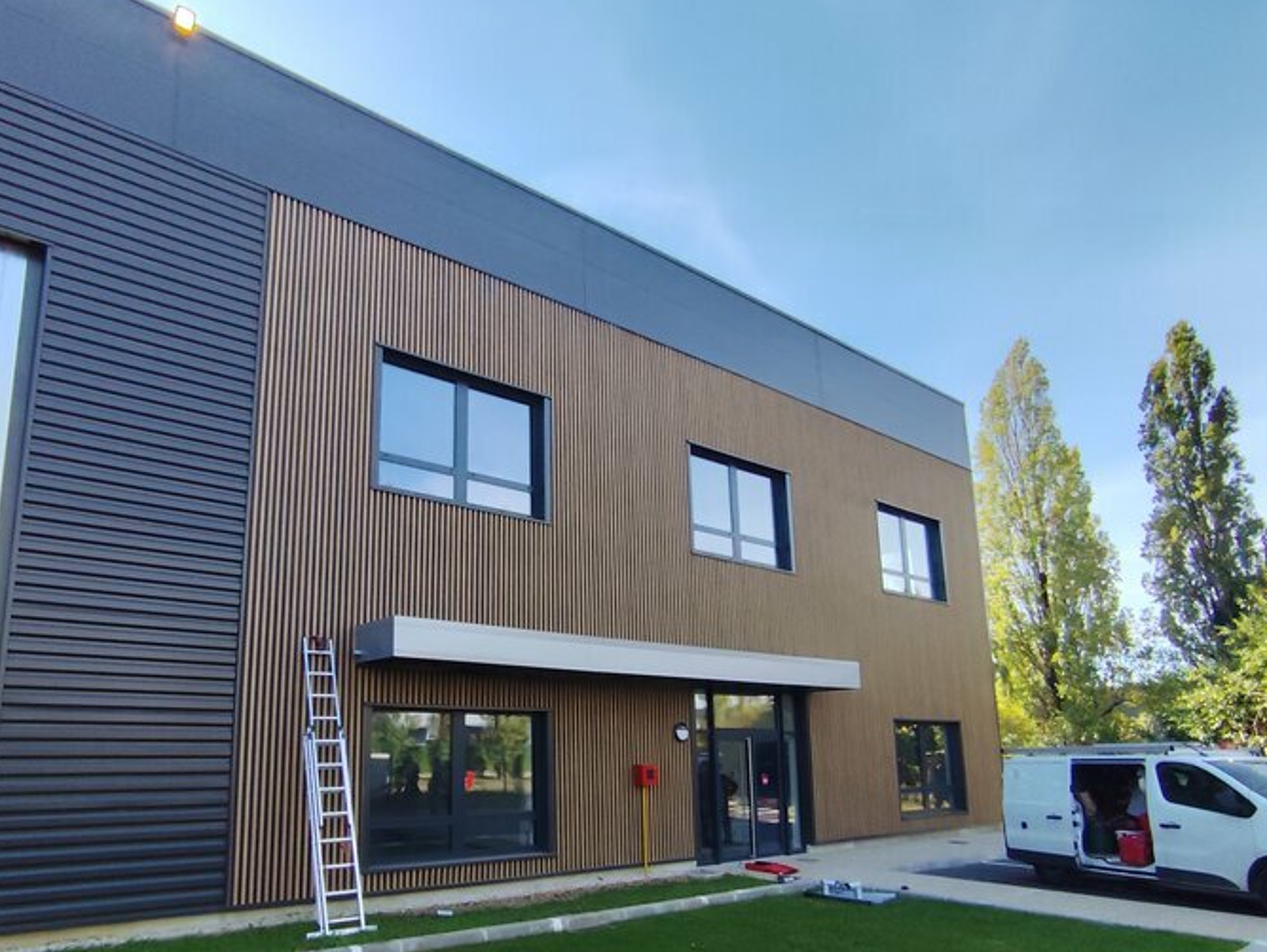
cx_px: 537
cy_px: 604
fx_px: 842
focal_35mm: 23
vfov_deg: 58.1
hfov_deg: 73.4
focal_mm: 1.65
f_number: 2.2
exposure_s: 1/968
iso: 50
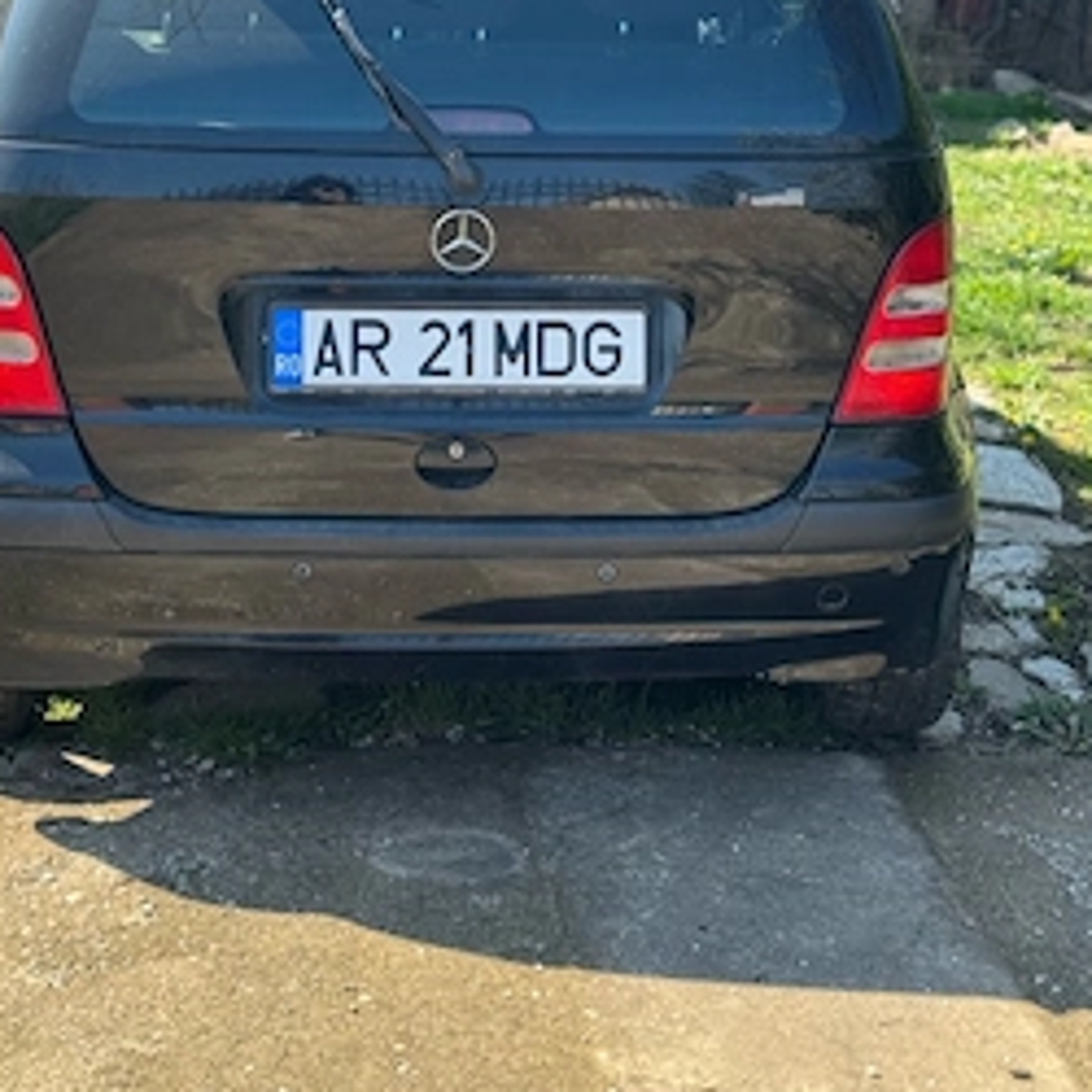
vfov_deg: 25.1
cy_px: 275
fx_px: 2427
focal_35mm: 68
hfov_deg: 25.3
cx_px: 450
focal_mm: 6.76
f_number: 1.78
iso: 64
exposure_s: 1/822
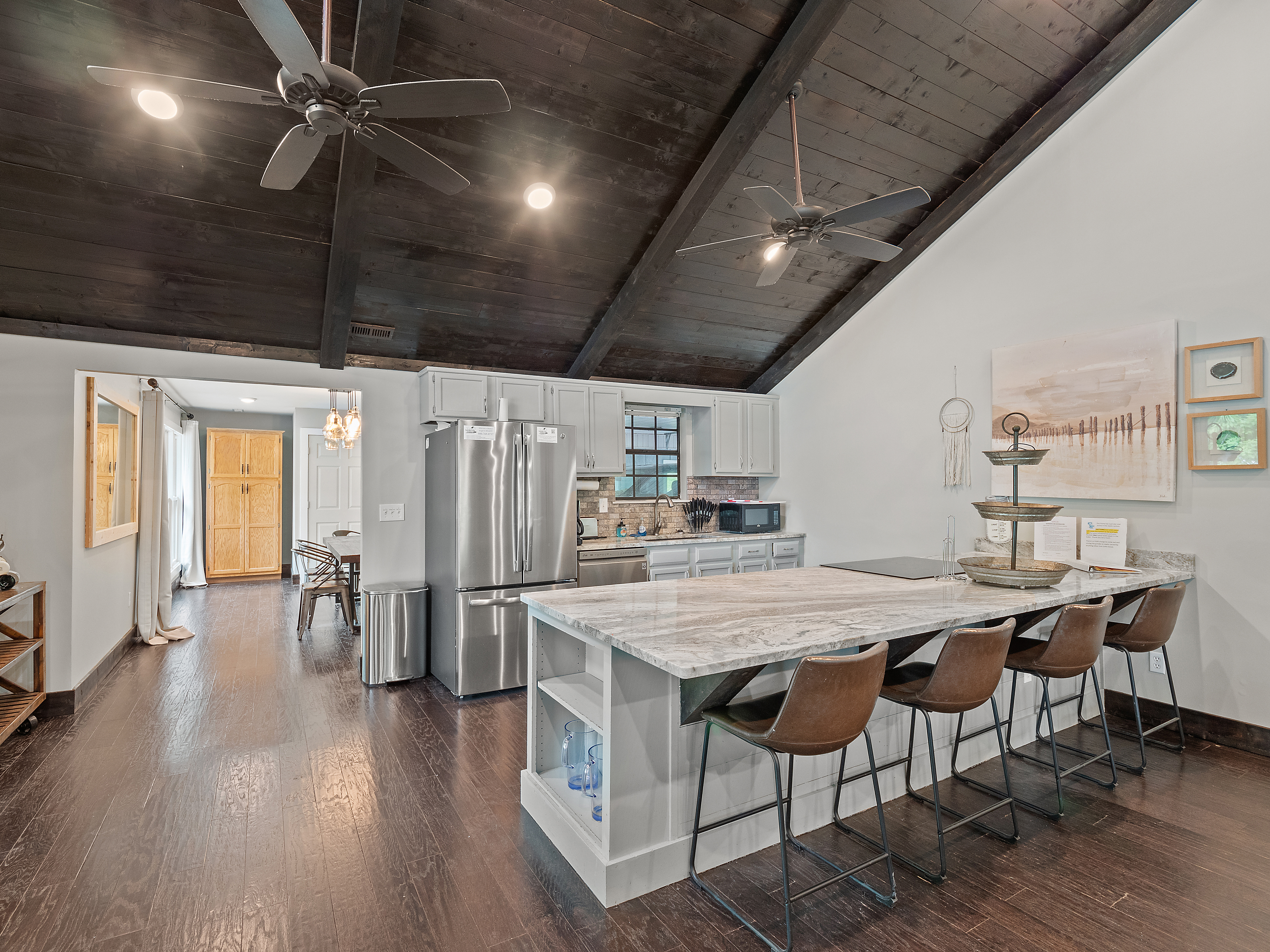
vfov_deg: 78.1
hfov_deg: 94.5
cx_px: 635
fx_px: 587
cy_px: 476
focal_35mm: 16
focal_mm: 8
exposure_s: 1/2.5
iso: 400
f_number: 5.6
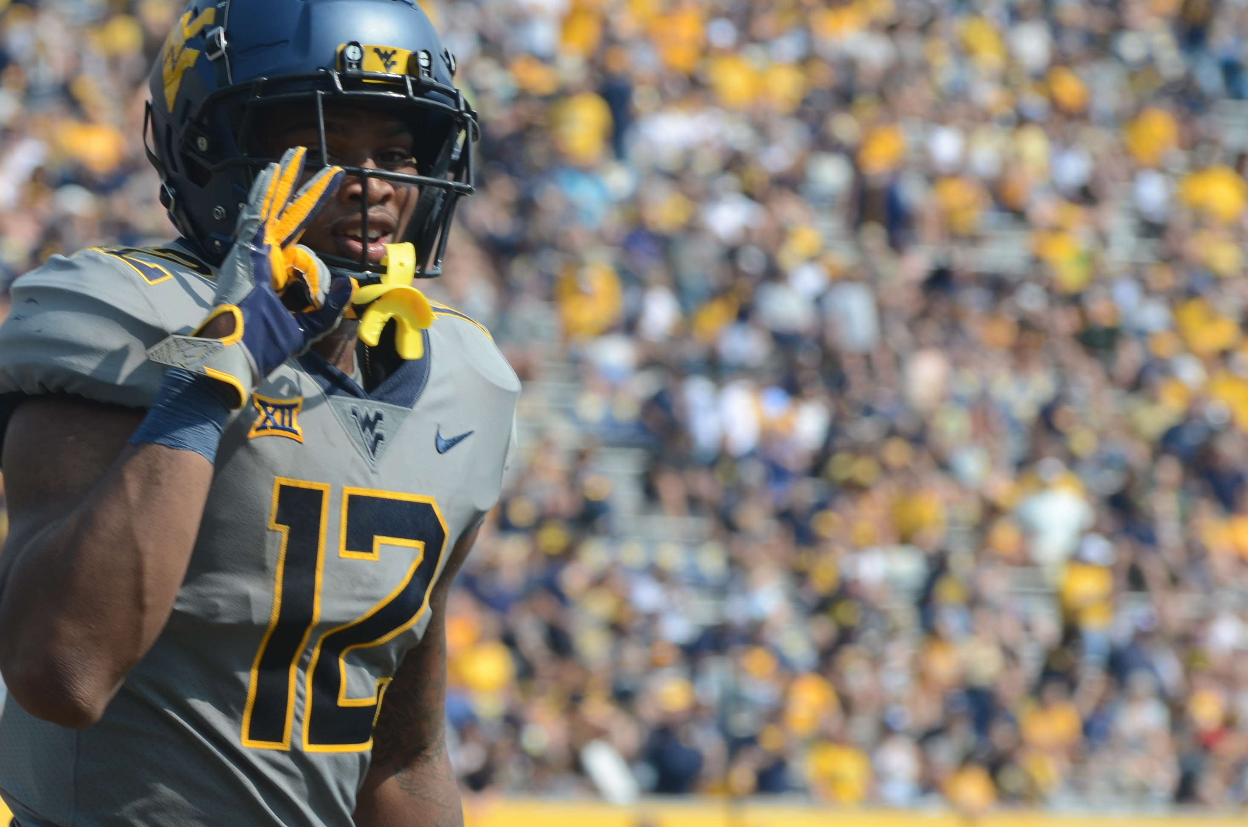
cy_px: 514
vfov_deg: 4.4
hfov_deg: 6.7
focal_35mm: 309
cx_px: 286
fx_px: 10689
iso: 100
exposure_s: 1/400
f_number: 5
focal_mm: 122
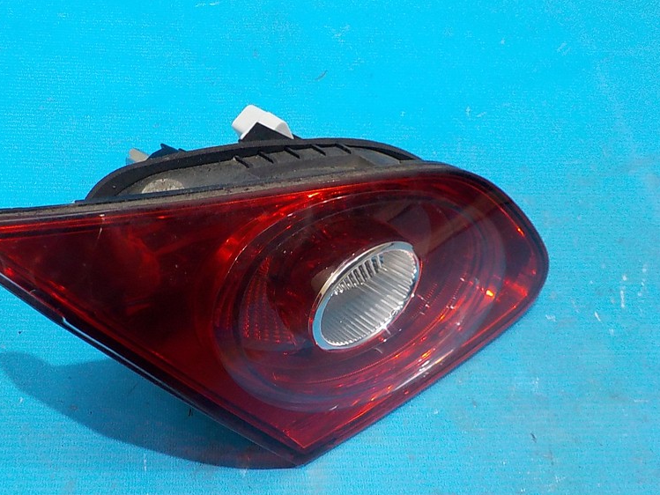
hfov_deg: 45.6
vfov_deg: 35.1
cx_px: 276
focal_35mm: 41
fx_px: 782
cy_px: 281
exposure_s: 1/30
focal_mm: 4.1
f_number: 3.3
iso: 220
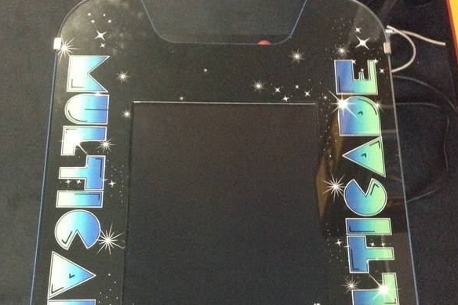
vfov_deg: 28.1
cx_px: 233
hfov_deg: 41.9
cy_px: 242
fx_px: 598
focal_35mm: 47
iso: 400
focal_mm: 3.3
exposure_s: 1/17
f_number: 2.4
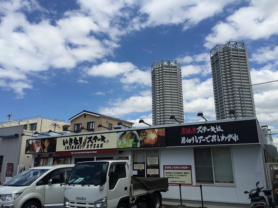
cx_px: 139
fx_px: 233
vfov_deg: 48.2
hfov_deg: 61.7
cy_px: 104
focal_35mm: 29
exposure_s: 1/3049
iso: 32
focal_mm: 4.15
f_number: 2.2
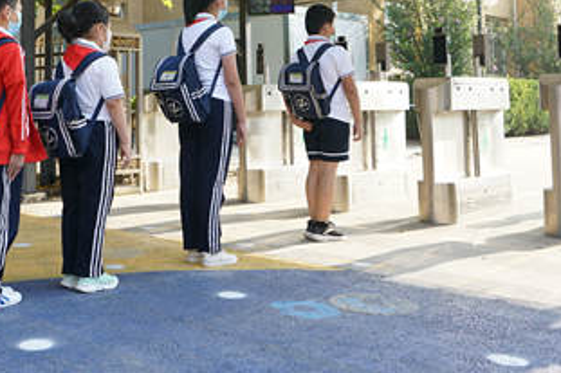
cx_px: 117
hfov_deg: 40.3
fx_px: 732
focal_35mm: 47
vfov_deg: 27.8
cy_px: 53
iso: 100
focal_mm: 17
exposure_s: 1/100
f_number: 5
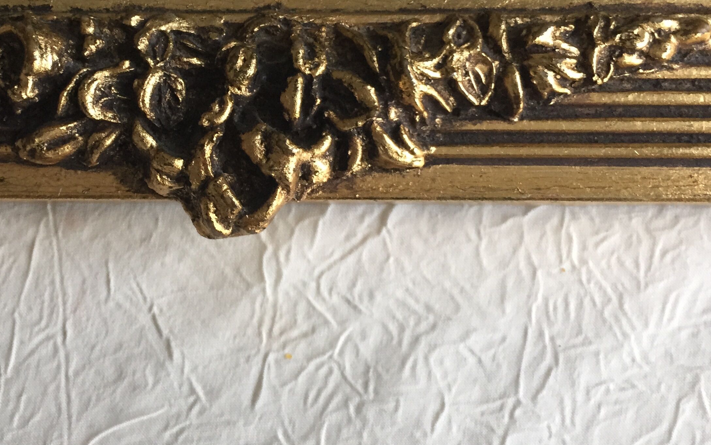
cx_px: 235
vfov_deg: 27.8
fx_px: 891
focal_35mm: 46
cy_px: 143
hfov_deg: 42.9
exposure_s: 1/30
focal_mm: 4.15
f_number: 2.2
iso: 125
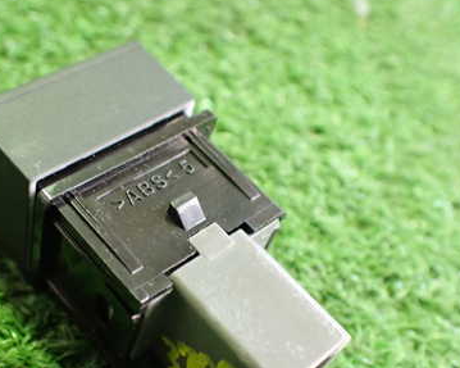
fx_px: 667
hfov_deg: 37.7
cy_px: 228
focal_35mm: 49
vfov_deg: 30.7
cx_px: 161
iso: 800
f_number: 2.3
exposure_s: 1/30
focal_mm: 5.4
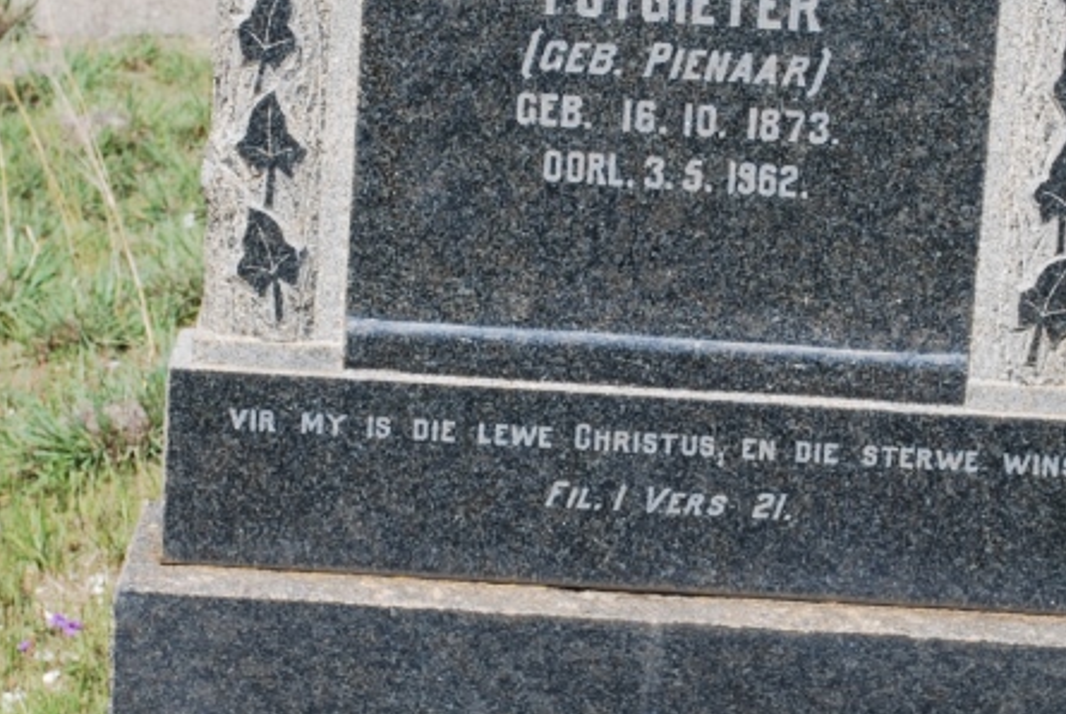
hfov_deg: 14.8
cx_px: 630
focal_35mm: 138
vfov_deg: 10.0
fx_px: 4092
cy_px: 274
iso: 100
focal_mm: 40
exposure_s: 1/250
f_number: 8
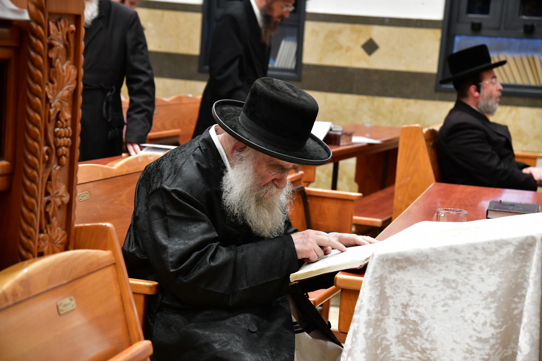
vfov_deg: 14.9
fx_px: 1385
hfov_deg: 22.1
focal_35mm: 92
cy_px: 180
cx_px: 271
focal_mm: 92
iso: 3200
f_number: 5.6
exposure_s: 1/100
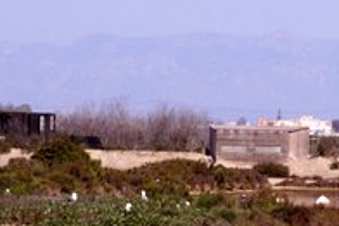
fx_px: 6210
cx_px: 382
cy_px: 205
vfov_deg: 2.1
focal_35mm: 659
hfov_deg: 3.1
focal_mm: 135
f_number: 10
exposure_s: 1/320
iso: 100
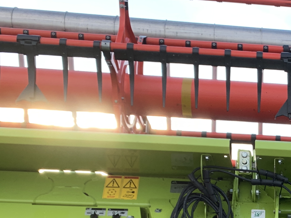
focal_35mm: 84
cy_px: 332
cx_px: 397
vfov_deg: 16.0
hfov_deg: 20.8
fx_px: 706
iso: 25
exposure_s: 1/135
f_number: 1.8
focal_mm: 4.25
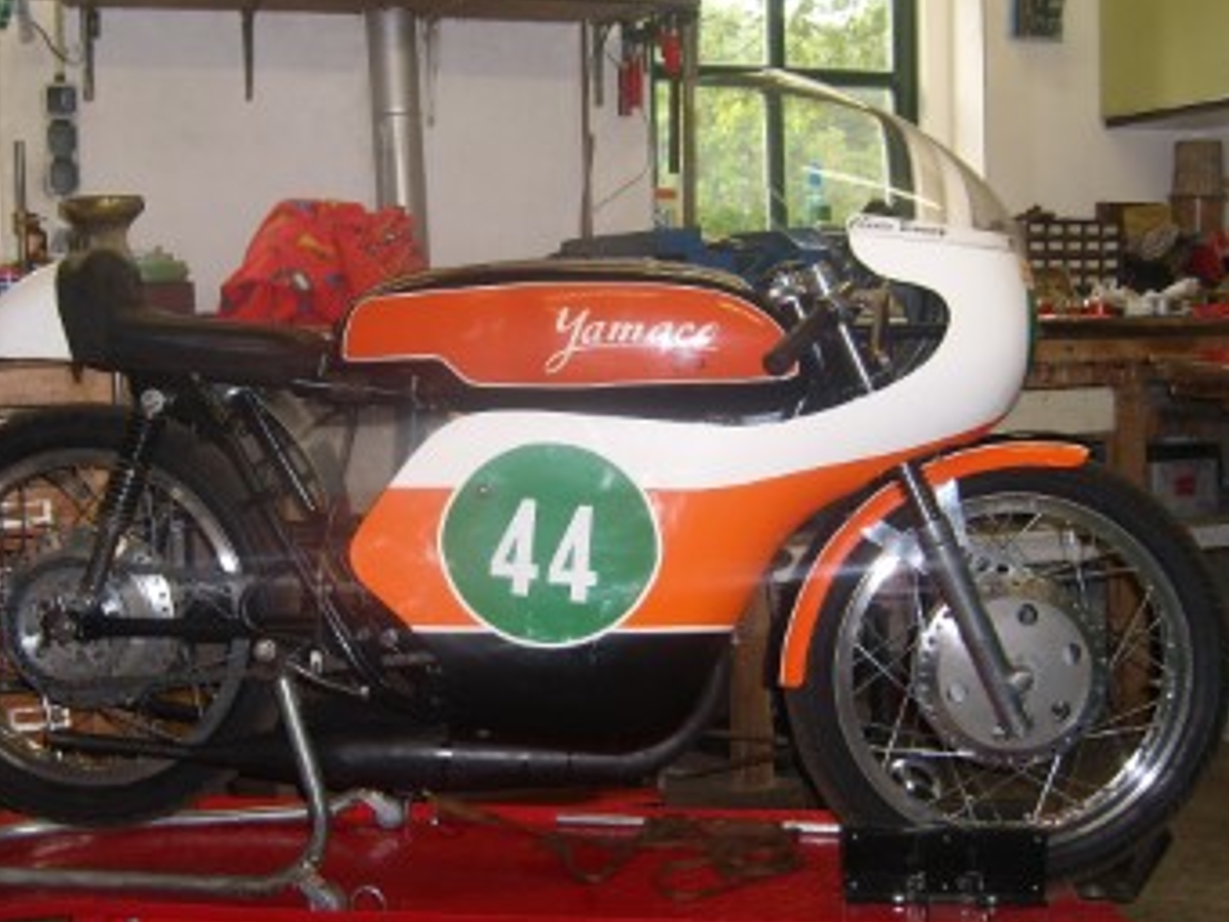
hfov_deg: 42.8
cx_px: 519
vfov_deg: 32.9
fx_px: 1562
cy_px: 434
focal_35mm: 44
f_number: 2.8
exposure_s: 1/30
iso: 50
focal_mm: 5.8
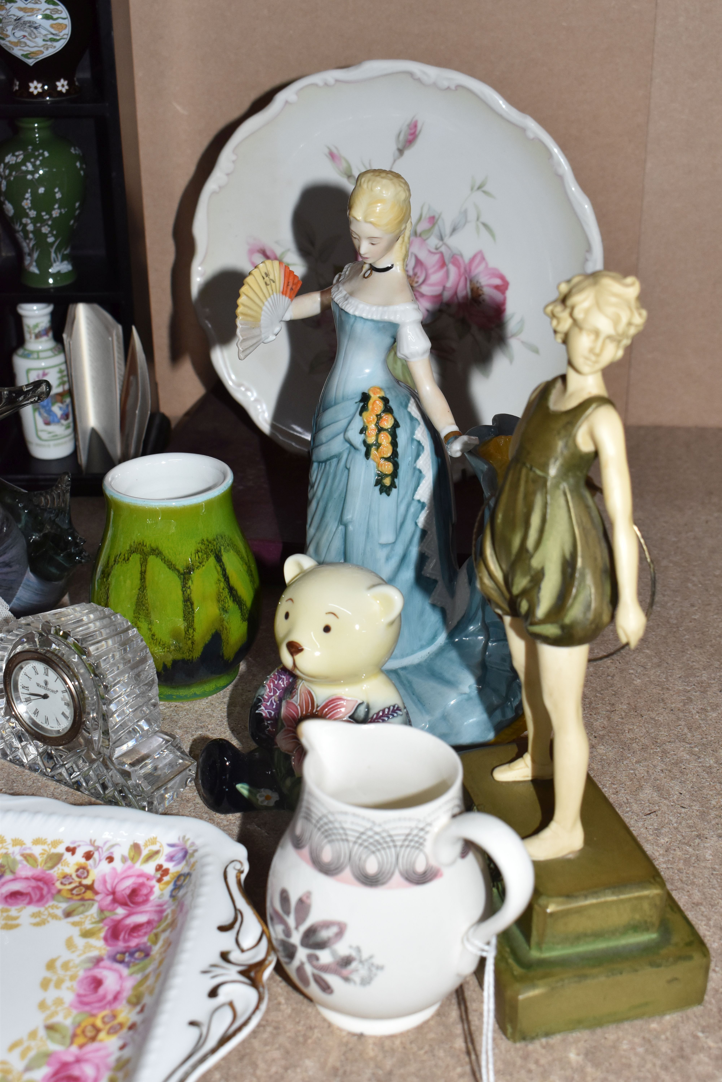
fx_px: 1444
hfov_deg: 28.1
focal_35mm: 48
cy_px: 541
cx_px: 361
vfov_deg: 41.1
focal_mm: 32
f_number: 8
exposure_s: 1/60
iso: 800
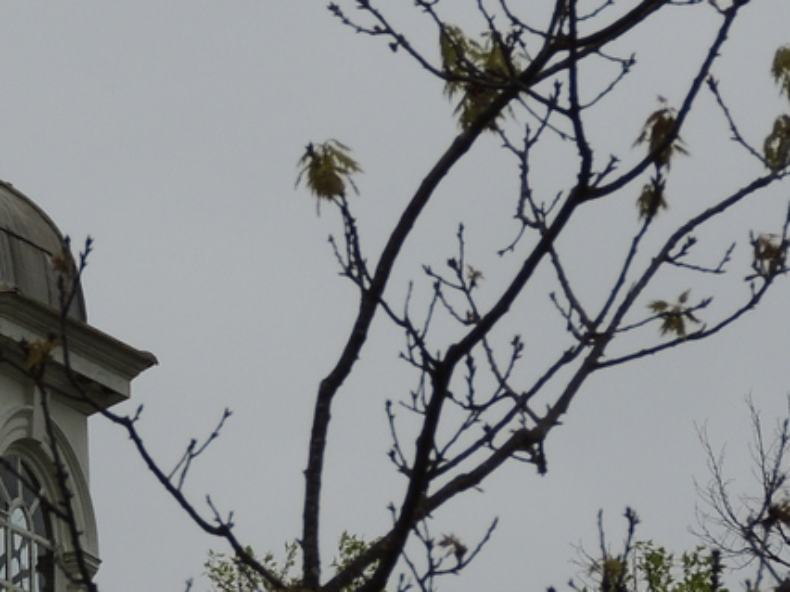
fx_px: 20574
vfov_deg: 1.6
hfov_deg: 2.2
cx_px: -113
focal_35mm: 902
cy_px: -78
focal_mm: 53.5
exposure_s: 1/1000
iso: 100
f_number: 4.8
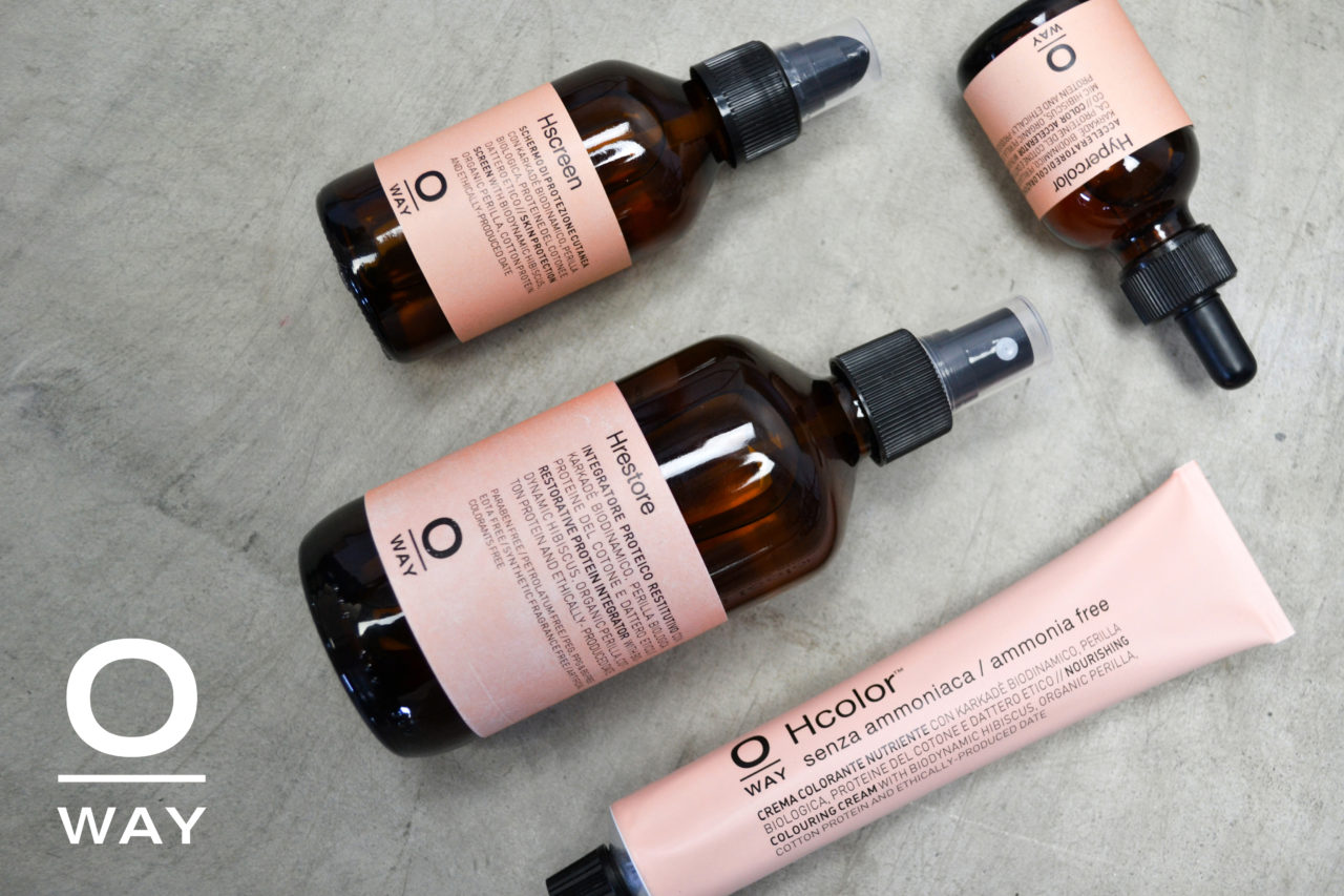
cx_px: 672
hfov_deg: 49.6
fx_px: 1456
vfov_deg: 34.2
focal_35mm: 39
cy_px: 448
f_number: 4.2
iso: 400
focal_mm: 26
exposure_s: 1/40
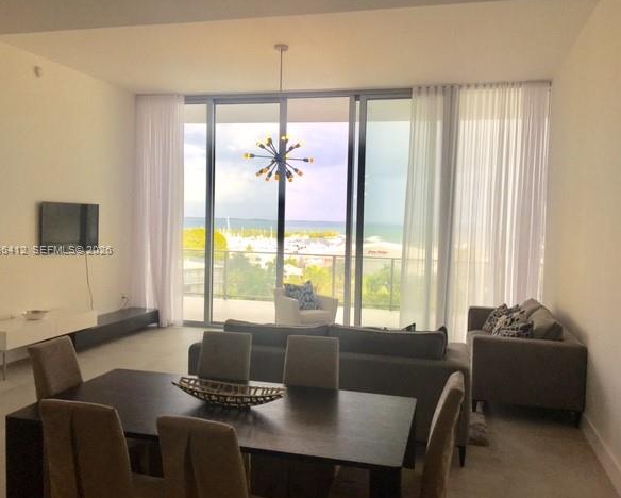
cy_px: 250
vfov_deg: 47.2
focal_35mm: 31
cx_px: 306
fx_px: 570
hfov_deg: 57.1
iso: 25
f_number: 2.2
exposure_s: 1/298
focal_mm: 4.15
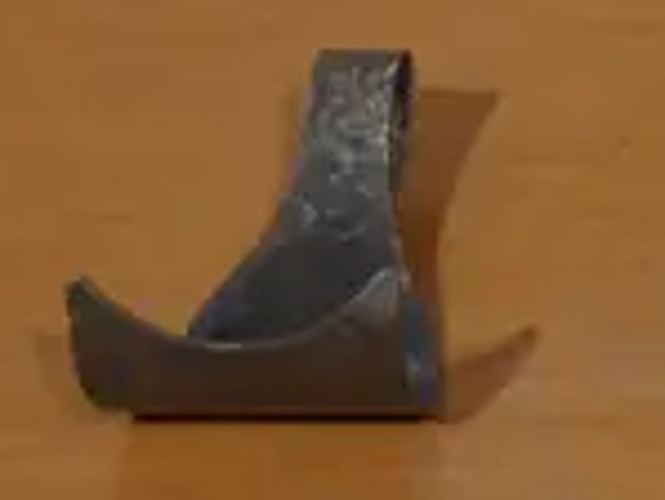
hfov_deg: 5.9
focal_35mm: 303
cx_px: 2169
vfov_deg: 4.8
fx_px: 5826
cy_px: -770
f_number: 4.7
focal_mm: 22
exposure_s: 1/60
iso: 320
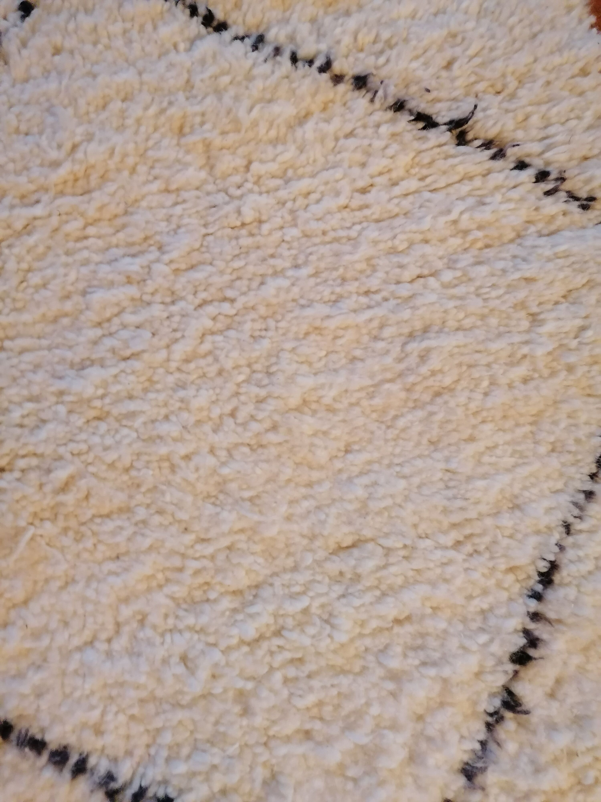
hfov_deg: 51.4
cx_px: 300
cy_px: 401
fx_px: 625
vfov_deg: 65.3
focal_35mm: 27
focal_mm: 4.75
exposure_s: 1/20
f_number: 1.8
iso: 640
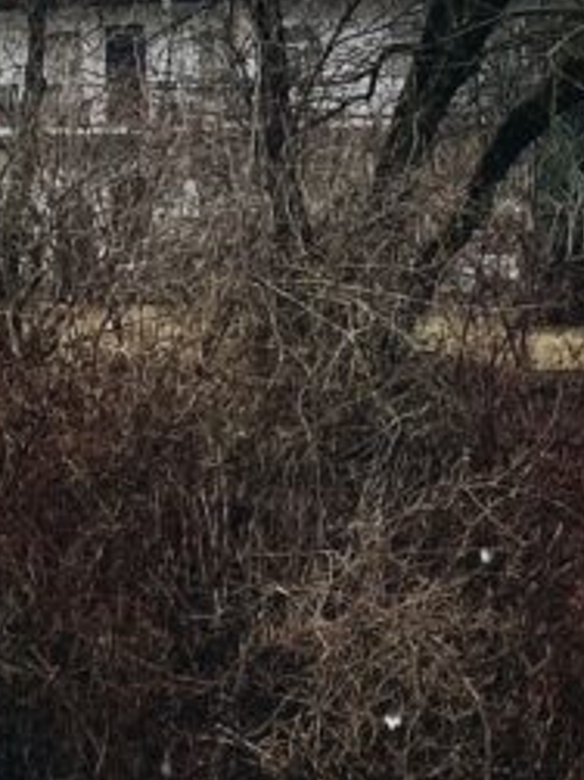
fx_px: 3760
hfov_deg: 8.8
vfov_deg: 11.6
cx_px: 22
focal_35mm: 167
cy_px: -123
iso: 32
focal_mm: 4.25
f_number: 1.8
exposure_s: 1/1377
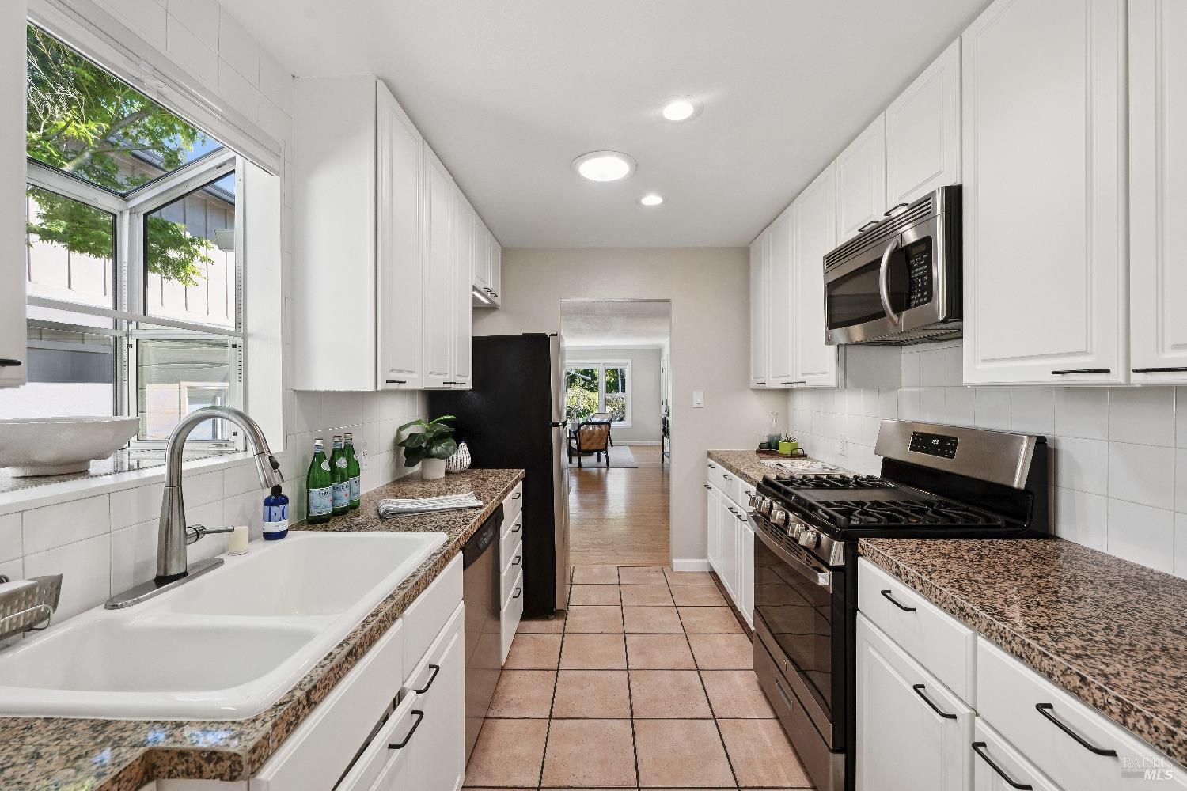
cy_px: 396
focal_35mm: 14
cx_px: 594
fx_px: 462
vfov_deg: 81.2
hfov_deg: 104.3
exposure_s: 1/50
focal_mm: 14
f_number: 8
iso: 200
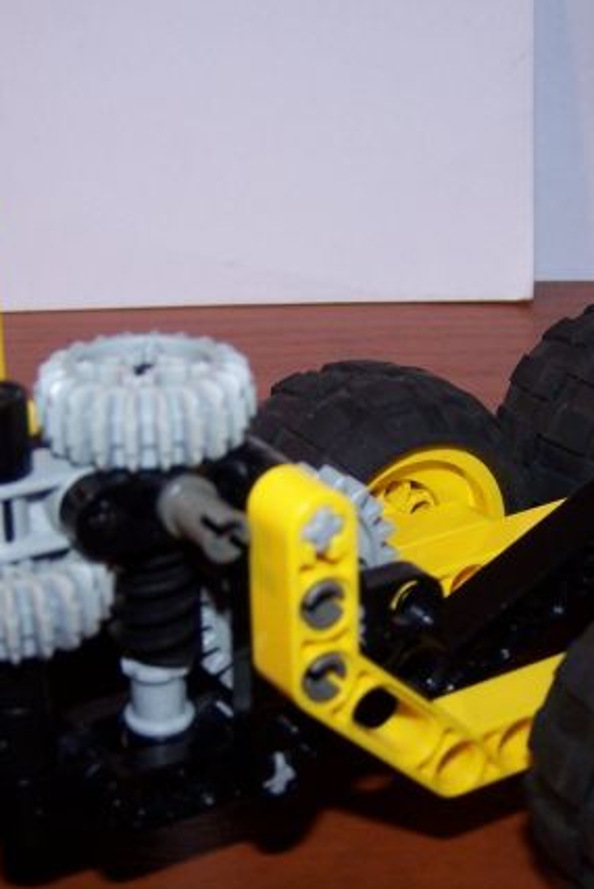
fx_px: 1830
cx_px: 383
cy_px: 523
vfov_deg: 27.3
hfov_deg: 18.4
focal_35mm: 74
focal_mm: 6.3
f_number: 2.8
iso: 80
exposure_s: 1/60
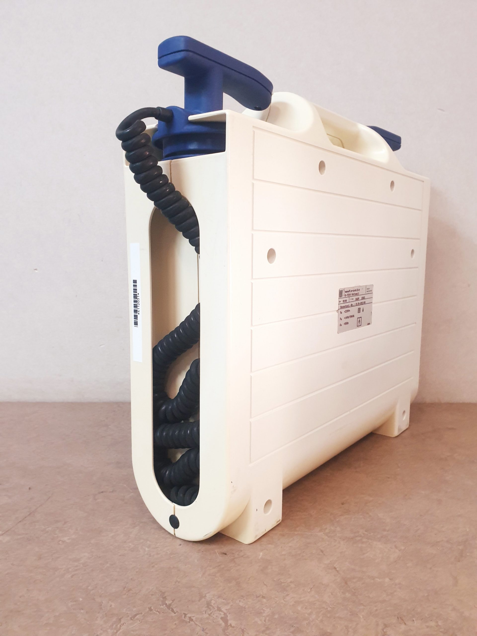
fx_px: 478
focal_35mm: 26
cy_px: 318
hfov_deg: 53.1
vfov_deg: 67.3
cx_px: 238
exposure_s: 1/50
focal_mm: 4.3
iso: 320
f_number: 2.4
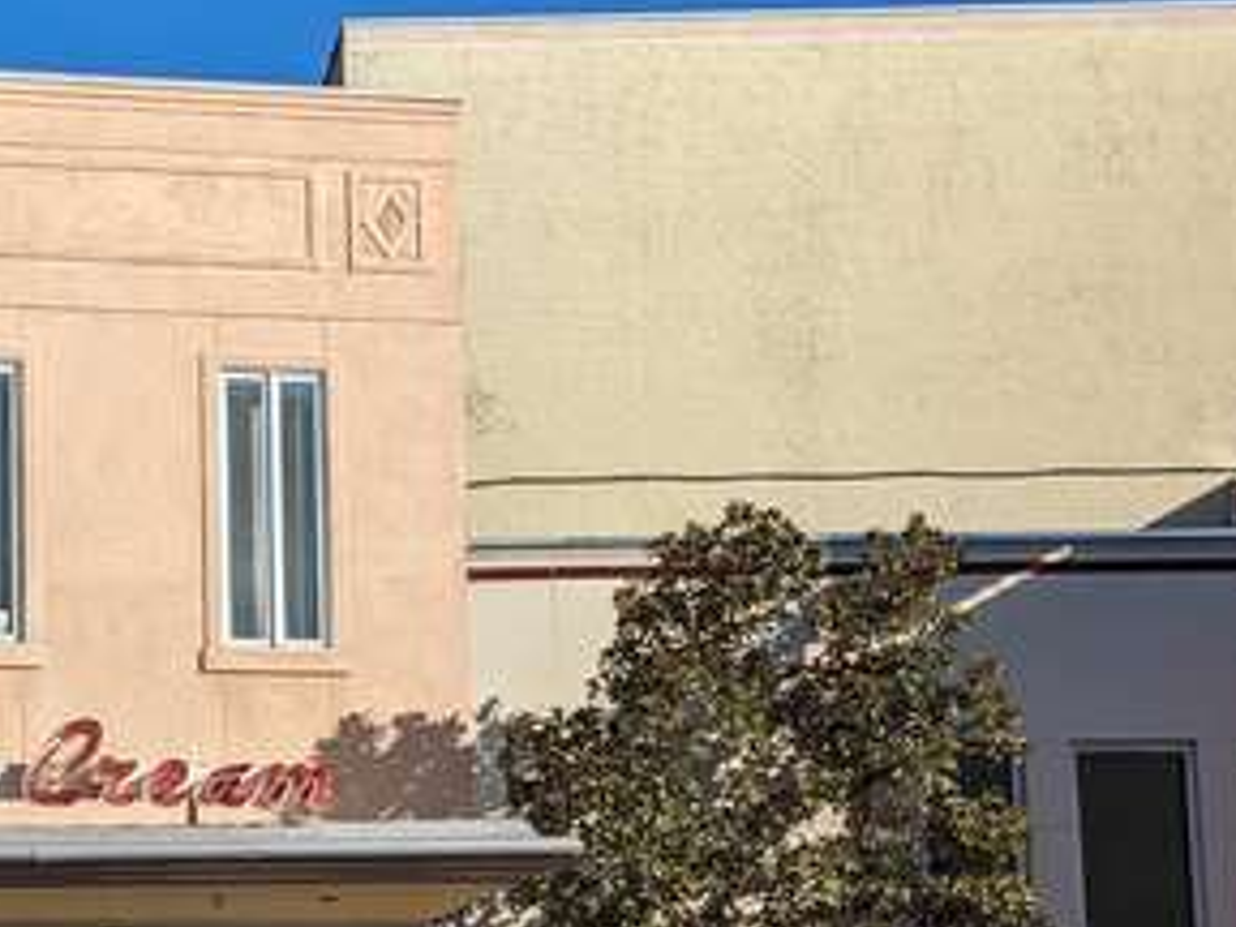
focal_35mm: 75
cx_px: -142
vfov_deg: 19.5
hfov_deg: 24.2
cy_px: 721
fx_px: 2678
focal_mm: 4.38
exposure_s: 1/4673
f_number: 1.73
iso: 70
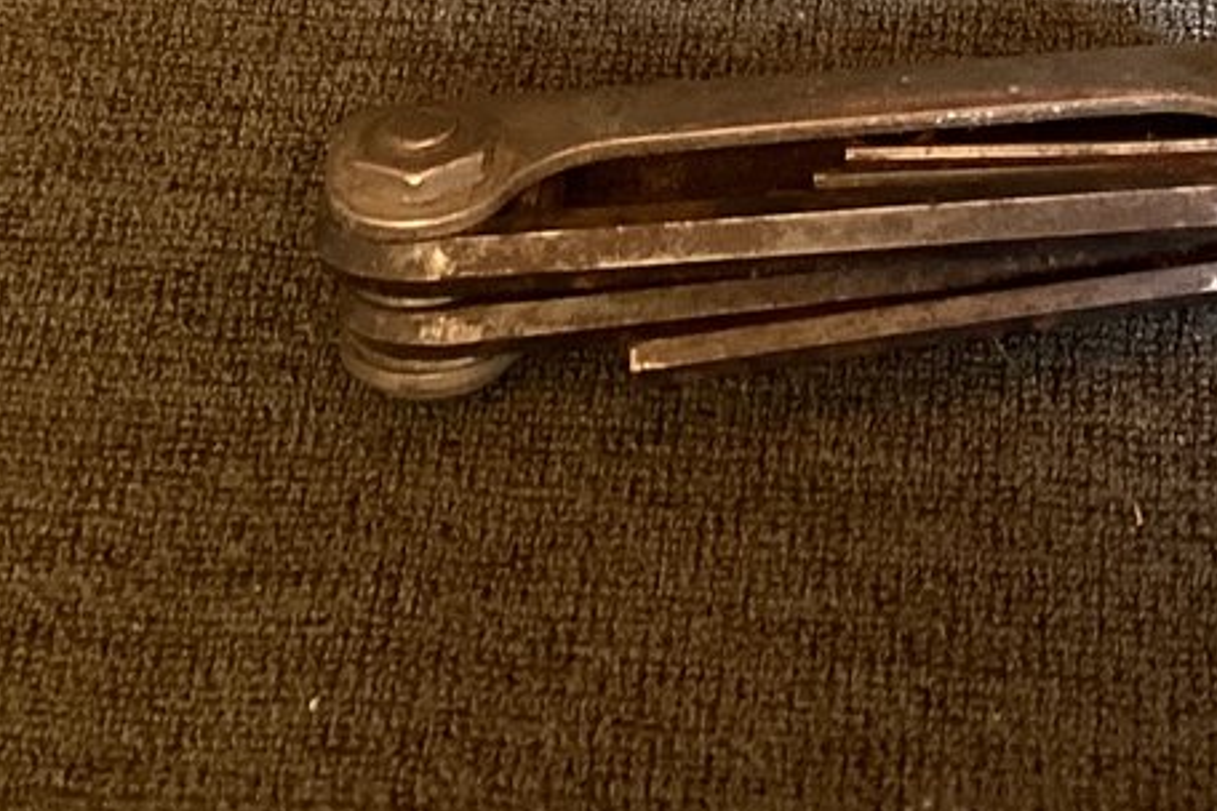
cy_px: -690
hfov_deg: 18.9
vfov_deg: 11.7
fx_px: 3617
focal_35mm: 107
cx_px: 1002
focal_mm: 3.3
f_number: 2.4
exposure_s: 1/50
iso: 250
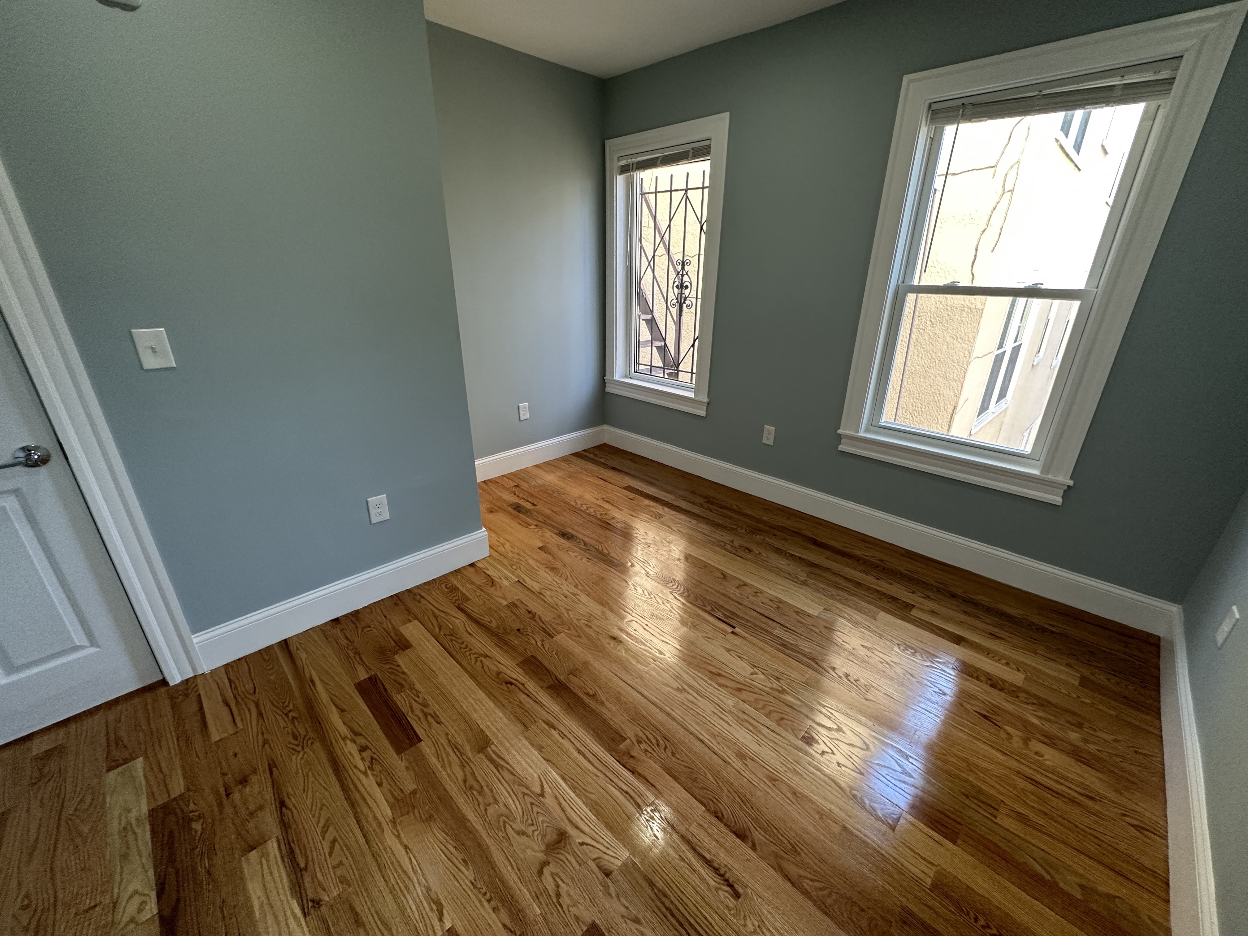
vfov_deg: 85.7
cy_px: 468
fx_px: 505
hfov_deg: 102.1
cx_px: 624
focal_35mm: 14
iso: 250
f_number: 2.2
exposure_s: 1/120
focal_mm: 2.22
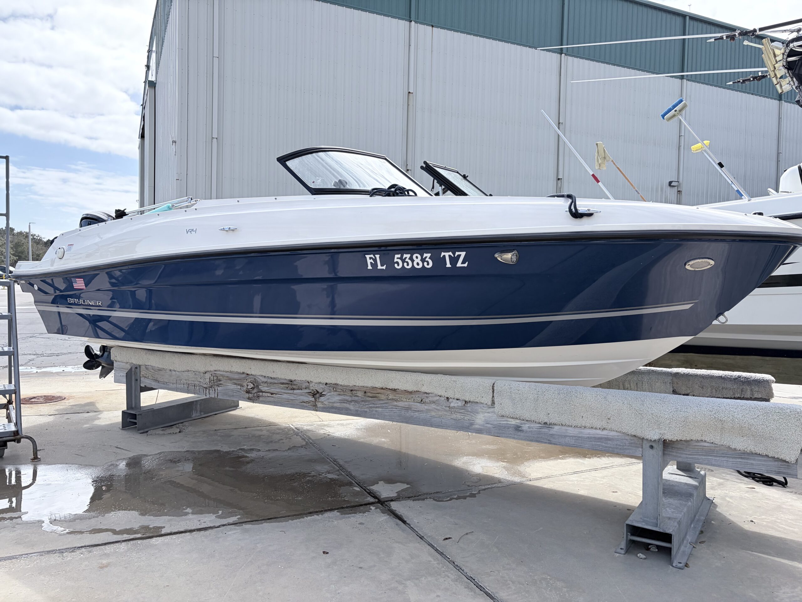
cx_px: 401
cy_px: 301
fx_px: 602
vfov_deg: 53.1
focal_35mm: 26
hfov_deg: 67.3
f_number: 1.6
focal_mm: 5.96
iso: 64
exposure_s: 1/2747
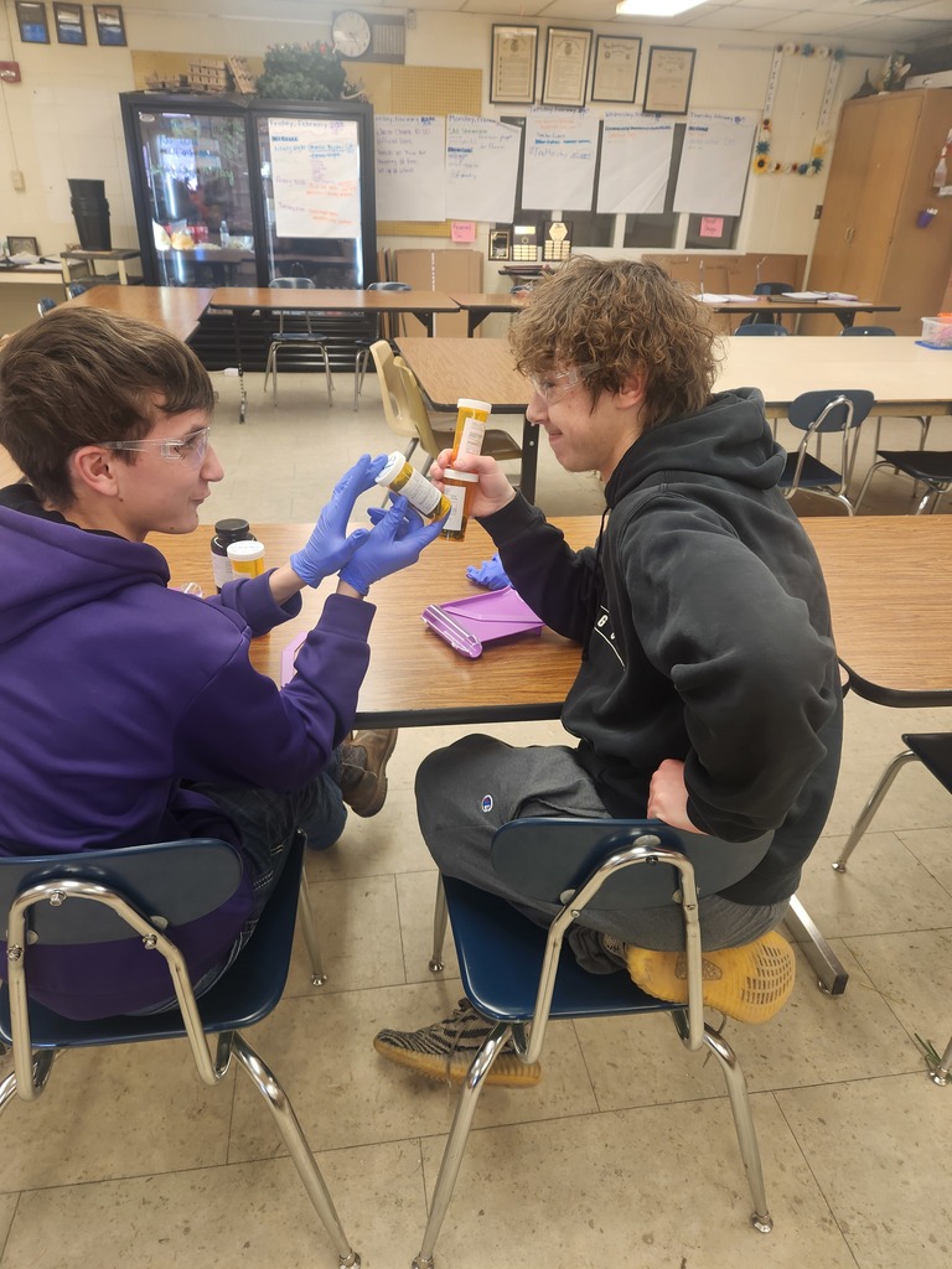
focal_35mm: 23
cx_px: 476
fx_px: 843
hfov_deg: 58.9
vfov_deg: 73.9
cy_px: 634
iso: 100
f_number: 1.8
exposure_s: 1/120
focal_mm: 5.4
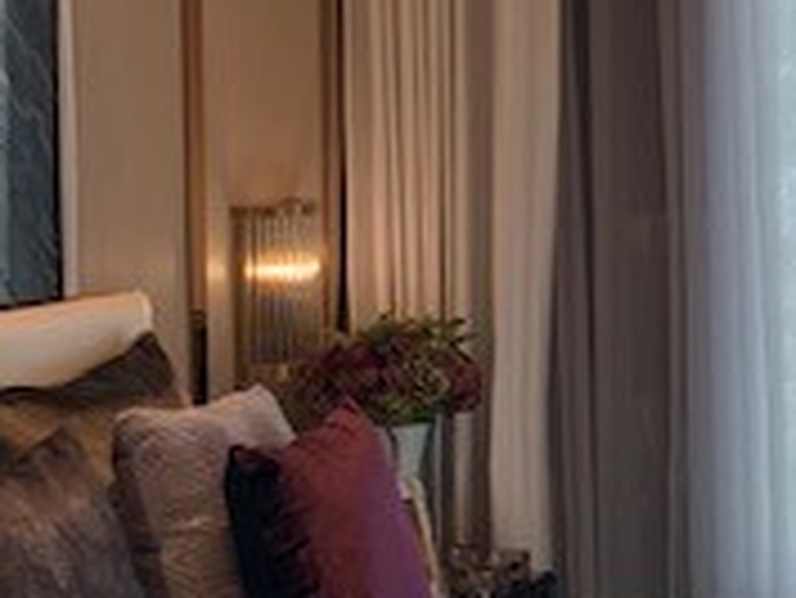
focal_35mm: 94
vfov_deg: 15.7
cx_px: 598
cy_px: 193
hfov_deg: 20.7
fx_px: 2163
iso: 50
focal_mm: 4.25
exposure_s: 1/121
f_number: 1.8
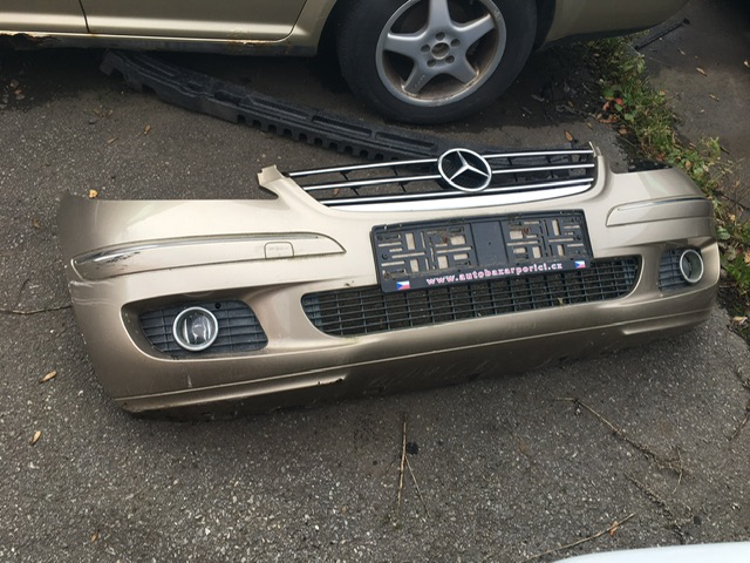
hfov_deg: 61.7
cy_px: 282
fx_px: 628
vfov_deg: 48.2
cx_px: 375
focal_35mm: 29
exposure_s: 1/151
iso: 25
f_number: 2.2
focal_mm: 4.15
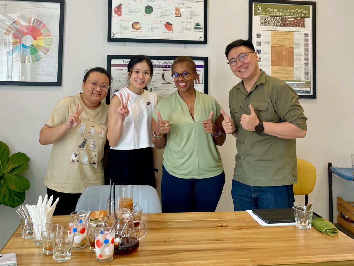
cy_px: 133
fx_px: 266
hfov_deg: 67.3
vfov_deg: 53.1
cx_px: 177
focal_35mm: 26
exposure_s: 1/121
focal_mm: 4.2
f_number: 1.6
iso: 100
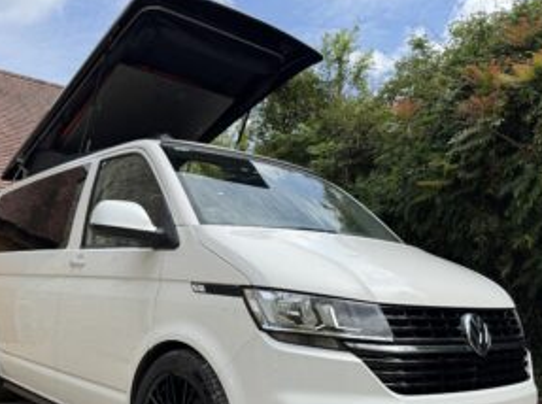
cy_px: 256
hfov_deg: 51.4
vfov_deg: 39.2
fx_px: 562
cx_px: 246
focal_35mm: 36
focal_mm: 6.76
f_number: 1.78
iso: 80
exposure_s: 1/4049
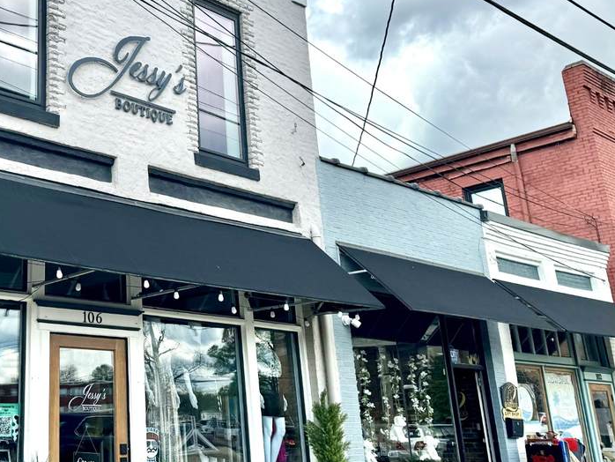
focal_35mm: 44
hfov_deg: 40.6
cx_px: 95
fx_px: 782
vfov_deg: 32.7
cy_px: 174
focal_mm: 6.86
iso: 80
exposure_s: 1/3413
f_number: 1.78
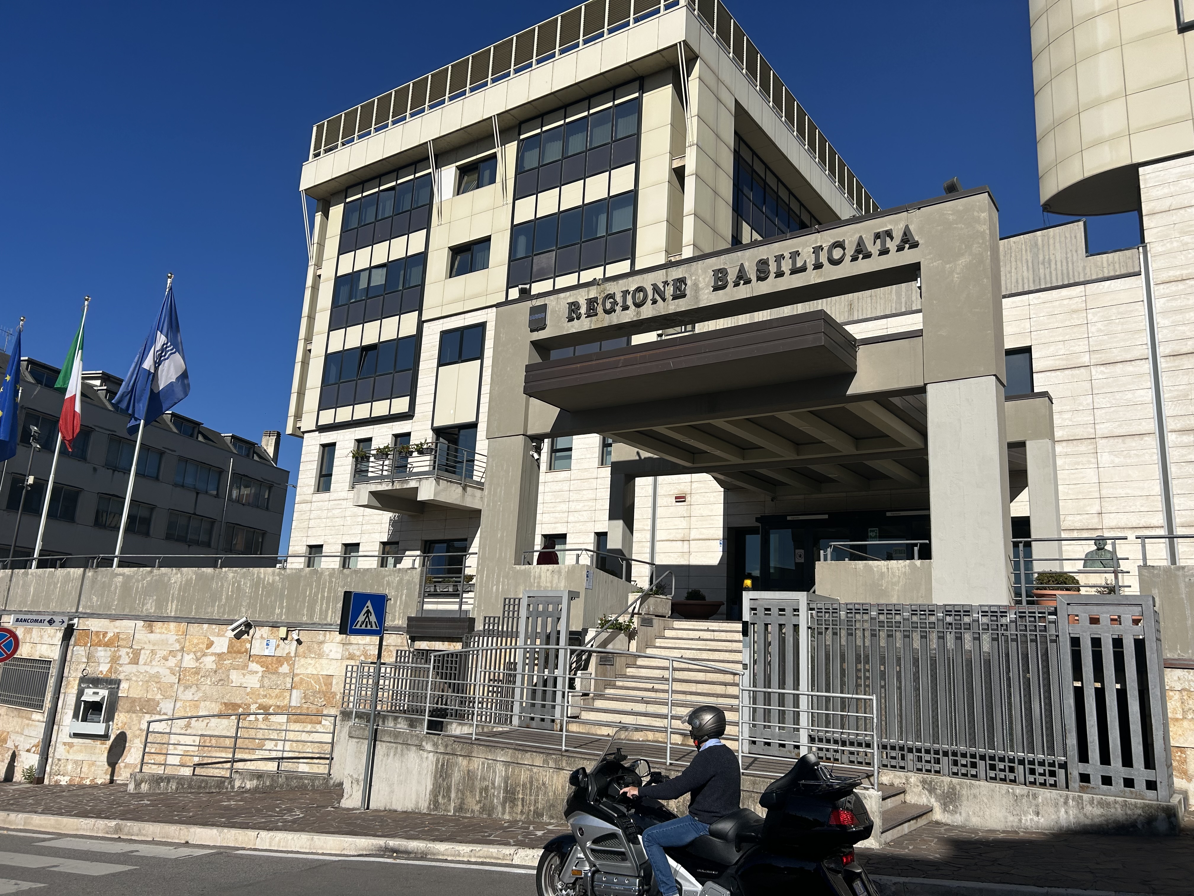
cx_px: 597
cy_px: 448
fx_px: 897
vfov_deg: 53.1
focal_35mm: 26
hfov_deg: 67.3
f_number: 1.5
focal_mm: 5.7
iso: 50
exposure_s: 1/9434
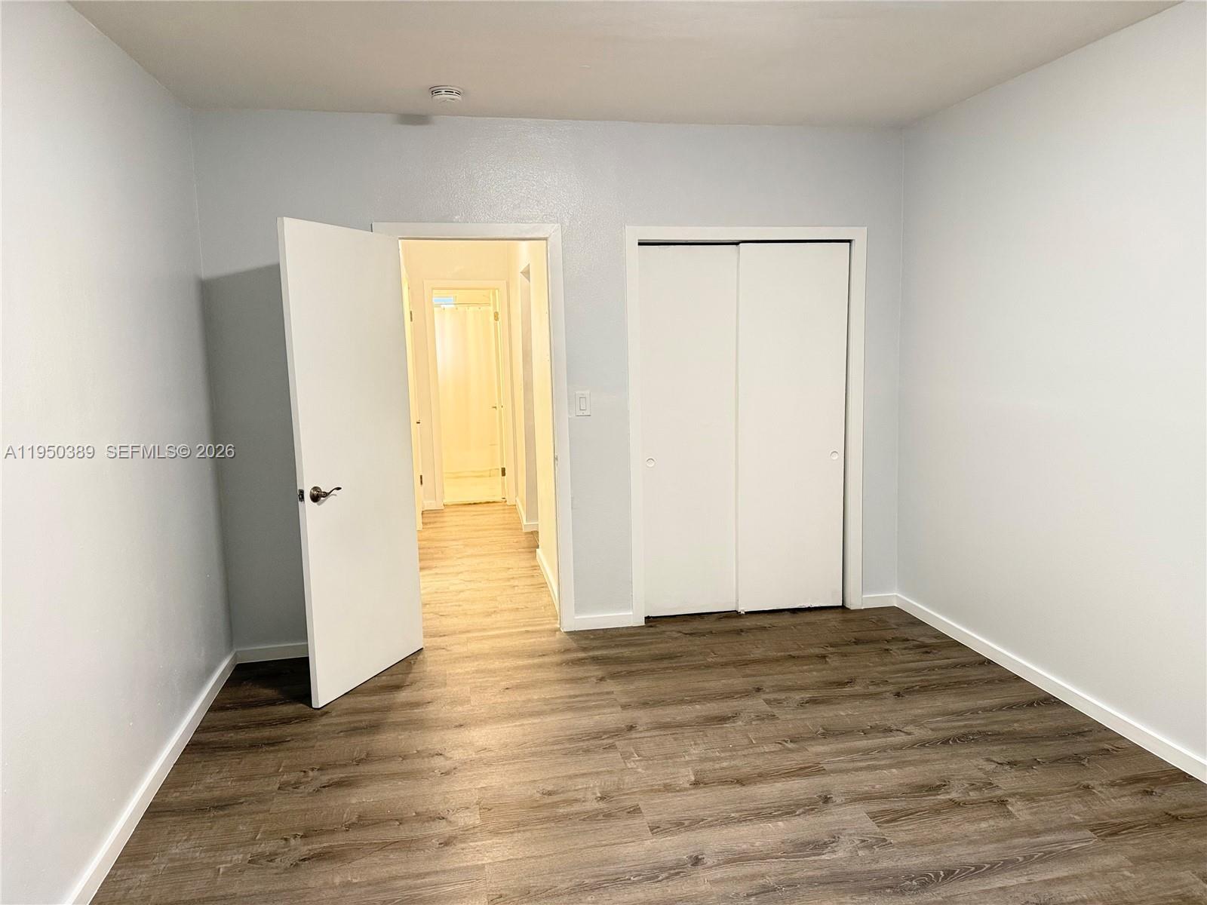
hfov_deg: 71.6
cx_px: 604
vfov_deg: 56.8
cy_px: 452
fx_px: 837
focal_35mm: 24
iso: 320
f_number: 1.78
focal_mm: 6.76
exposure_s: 1/60
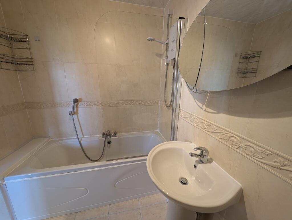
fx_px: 101
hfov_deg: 110.5
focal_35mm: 12
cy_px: 110
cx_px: 146
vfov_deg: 94.6
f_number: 1.95
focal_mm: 2.23
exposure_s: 1/44.4
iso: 147
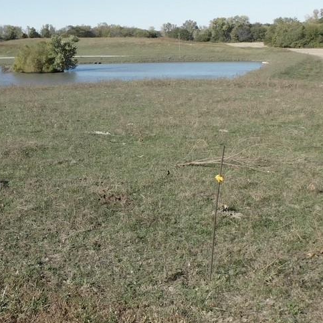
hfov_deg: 35.5
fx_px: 475
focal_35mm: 45
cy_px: 104
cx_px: 36
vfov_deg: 37.1
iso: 125
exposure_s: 1/1000
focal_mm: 4.3
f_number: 3.3
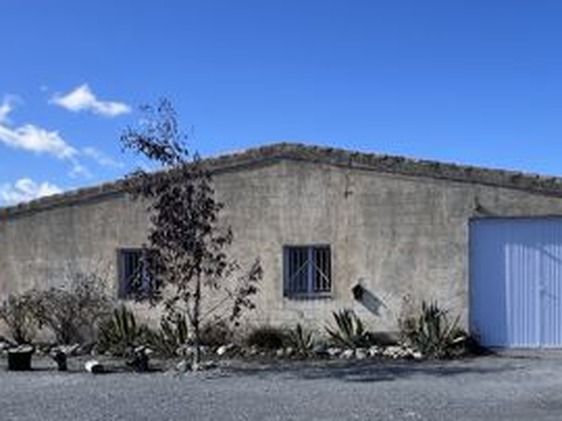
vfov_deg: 41.0
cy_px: 292
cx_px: 382
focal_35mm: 34
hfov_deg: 52.8
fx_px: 552
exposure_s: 1/1340
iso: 32
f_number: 1.8
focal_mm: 1.57
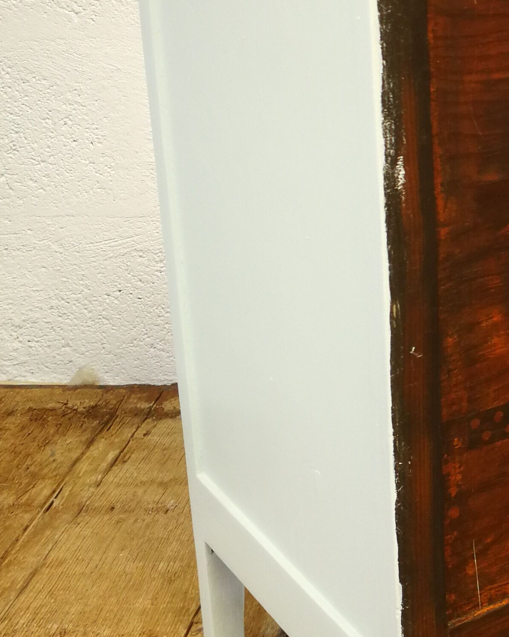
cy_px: 188
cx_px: 596
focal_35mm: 70
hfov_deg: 20.5
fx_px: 1318
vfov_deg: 26.9
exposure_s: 1/10
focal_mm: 3.95
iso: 100
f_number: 2.2
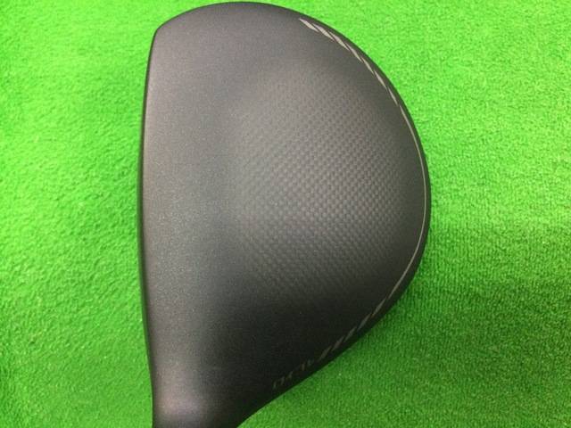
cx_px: 286
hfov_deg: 58.4
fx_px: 511
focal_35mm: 31
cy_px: 214
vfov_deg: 45.4
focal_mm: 3.3
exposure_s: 1/30
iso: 200
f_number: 2.4
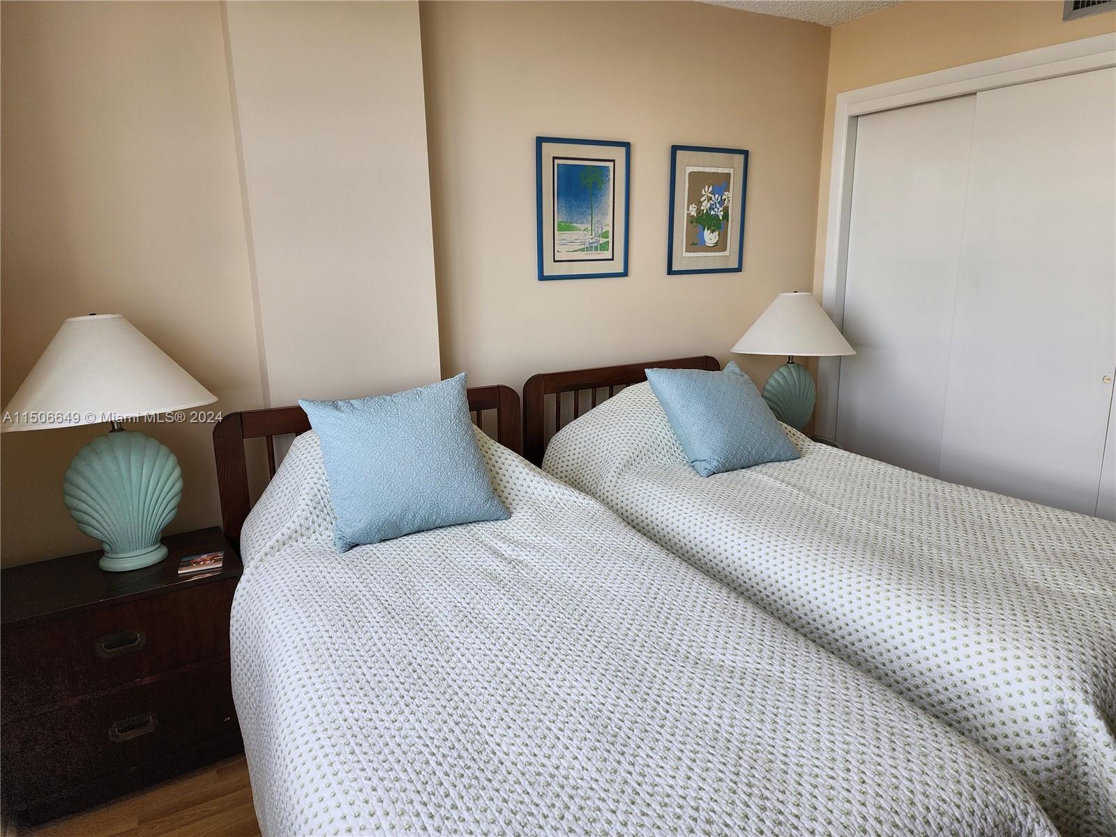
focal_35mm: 23
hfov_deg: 73.9
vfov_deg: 58.9
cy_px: 418
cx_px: 558
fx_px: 742
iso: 32
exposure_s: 1/180
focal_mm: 6.4
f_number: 1.8
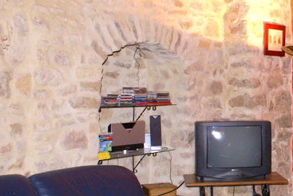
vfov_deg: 19.0
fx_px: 587
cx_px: 302
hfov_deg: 26.4
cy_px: 109
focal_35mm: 72
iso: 400
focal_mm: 22
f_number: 5.6
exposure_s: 1/60
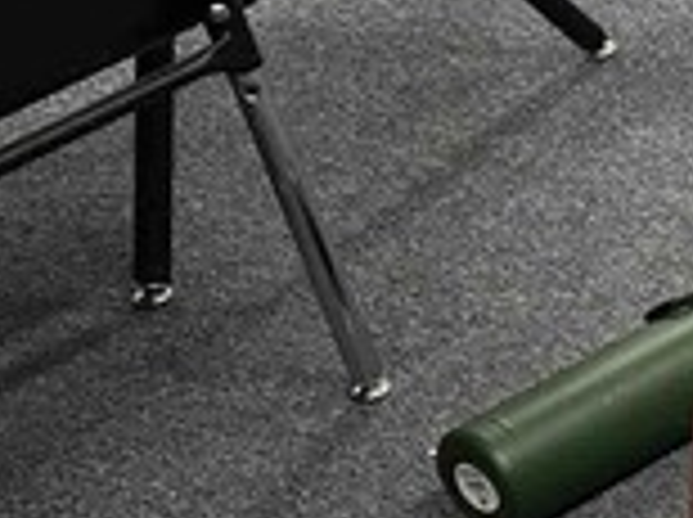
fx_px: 3198
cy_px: 153
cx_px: 2286
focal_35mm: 160
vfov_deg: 9.2
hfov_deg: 9.1
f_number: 1.78
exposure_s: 1/60
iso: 125
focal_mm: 6.86
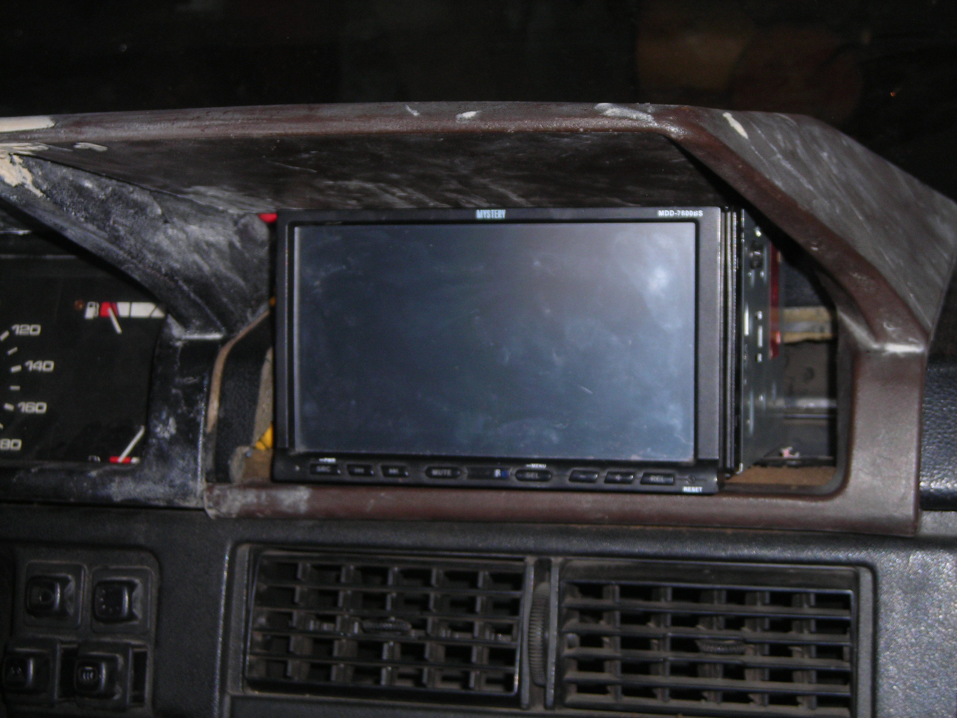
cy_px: 359
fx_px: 2129
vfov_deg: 19.1
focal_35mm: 77
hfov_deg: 25.3
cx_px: 478
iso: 59
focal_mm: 12.7
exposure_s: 1/60.1
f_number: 4.2
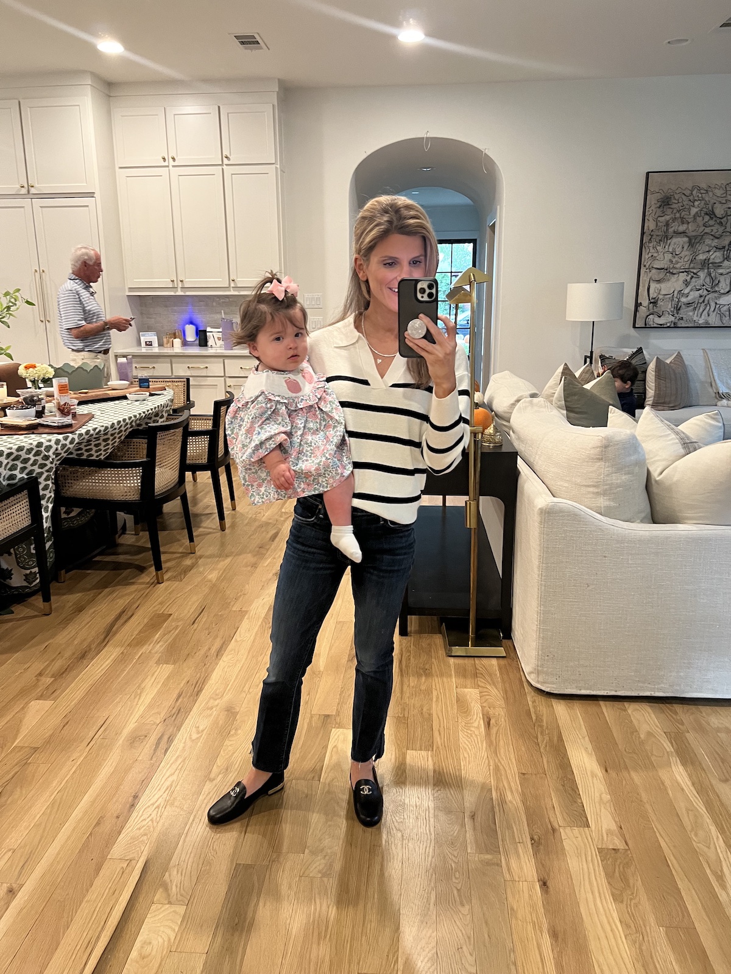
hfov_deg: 53.1
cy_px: 487
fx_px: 732
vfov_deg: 67.3
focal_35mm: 26
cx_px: 366
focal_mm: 5.7
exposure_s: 1/60
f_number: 1.5
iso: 200
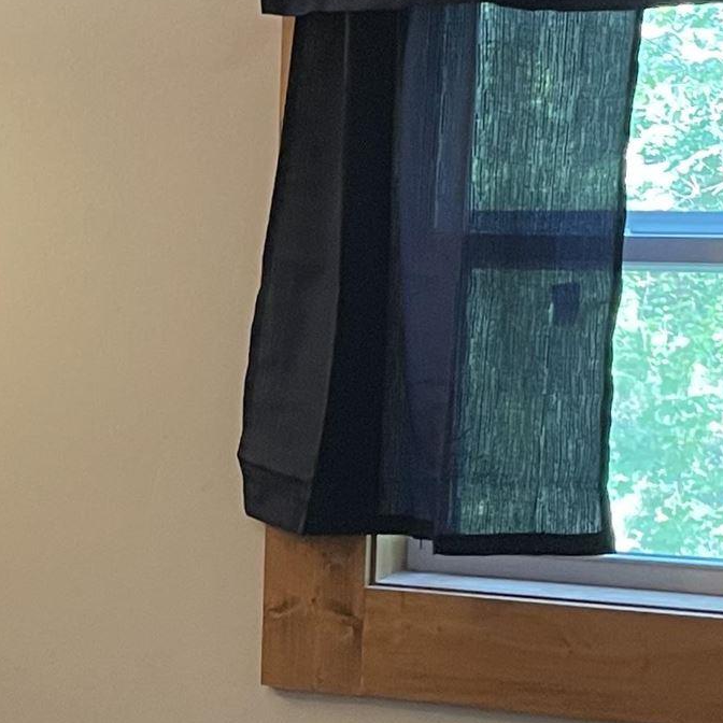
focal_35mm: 105
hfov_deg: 16.2
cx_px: -20
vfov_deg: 16.4
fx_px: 2481
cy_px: 640
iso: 200
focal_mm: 4.2
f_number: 1.6
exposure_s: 1/60
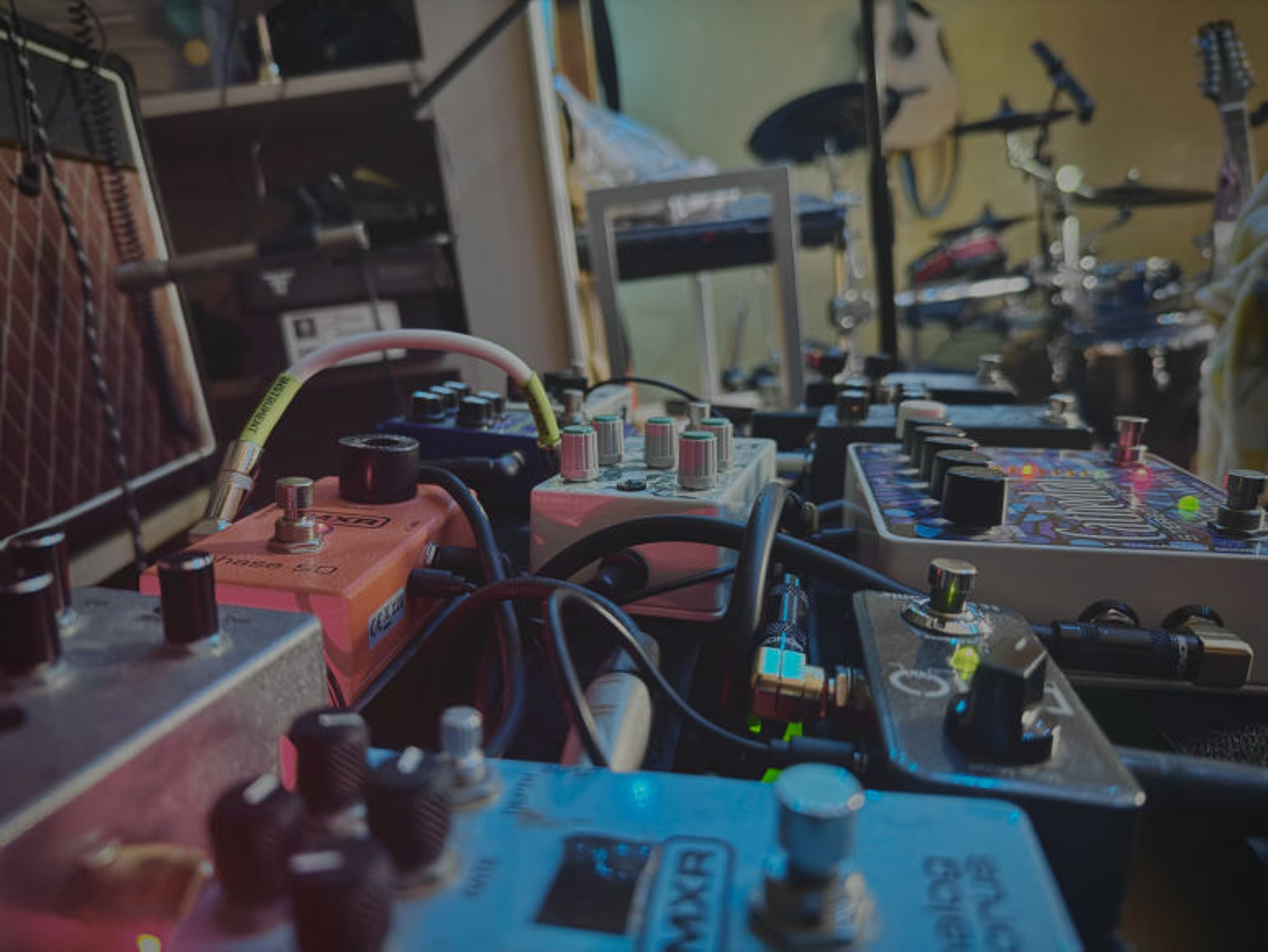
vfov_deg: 56.8
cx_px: 634
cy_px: 476
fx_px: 879
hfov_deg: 71.6
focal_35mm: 24
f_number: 1.78
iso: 1000
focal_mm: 6.76
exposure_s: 1/17
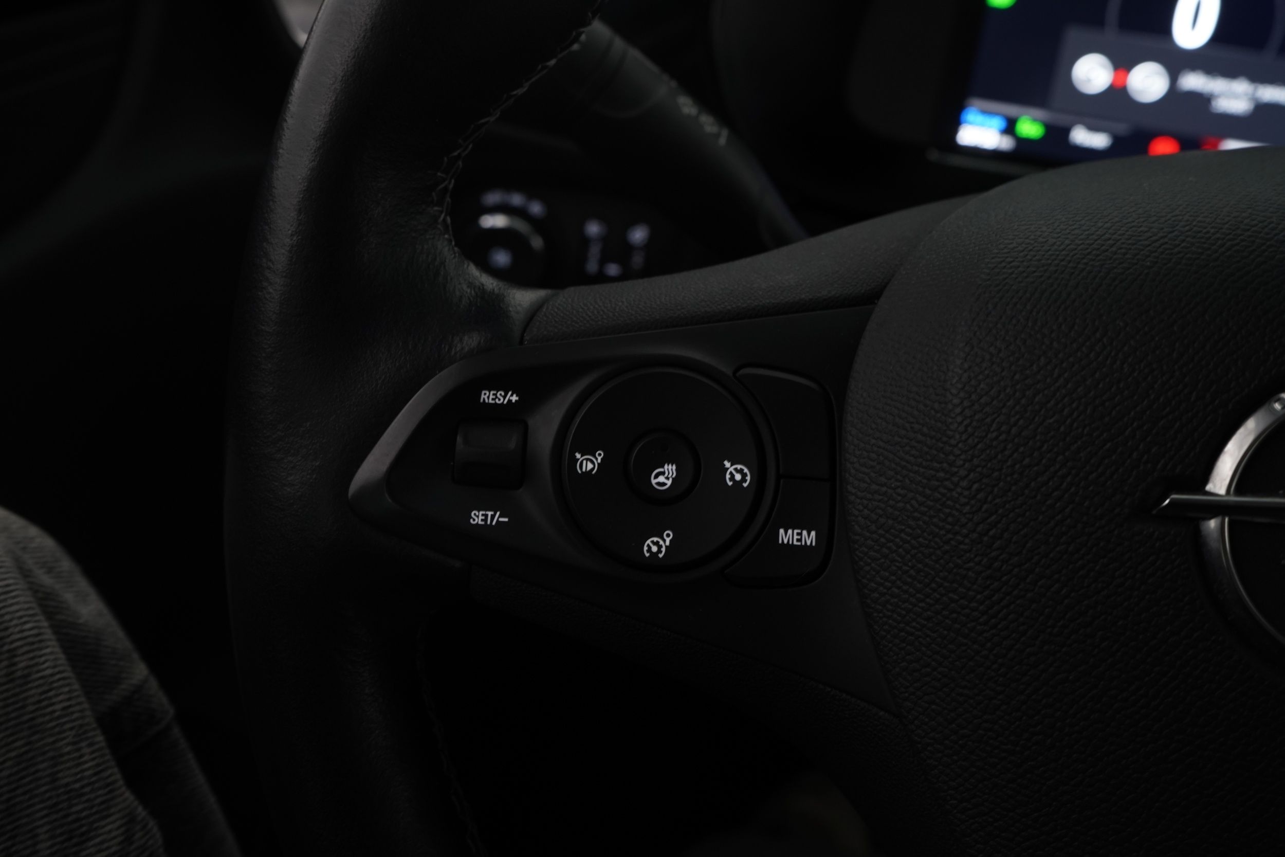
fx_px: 1214
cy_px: 428
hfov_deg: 55.8
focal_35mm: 34
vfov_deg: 38.9
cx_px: 642
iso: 1000
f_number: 9
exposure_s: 1/5
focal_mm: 34
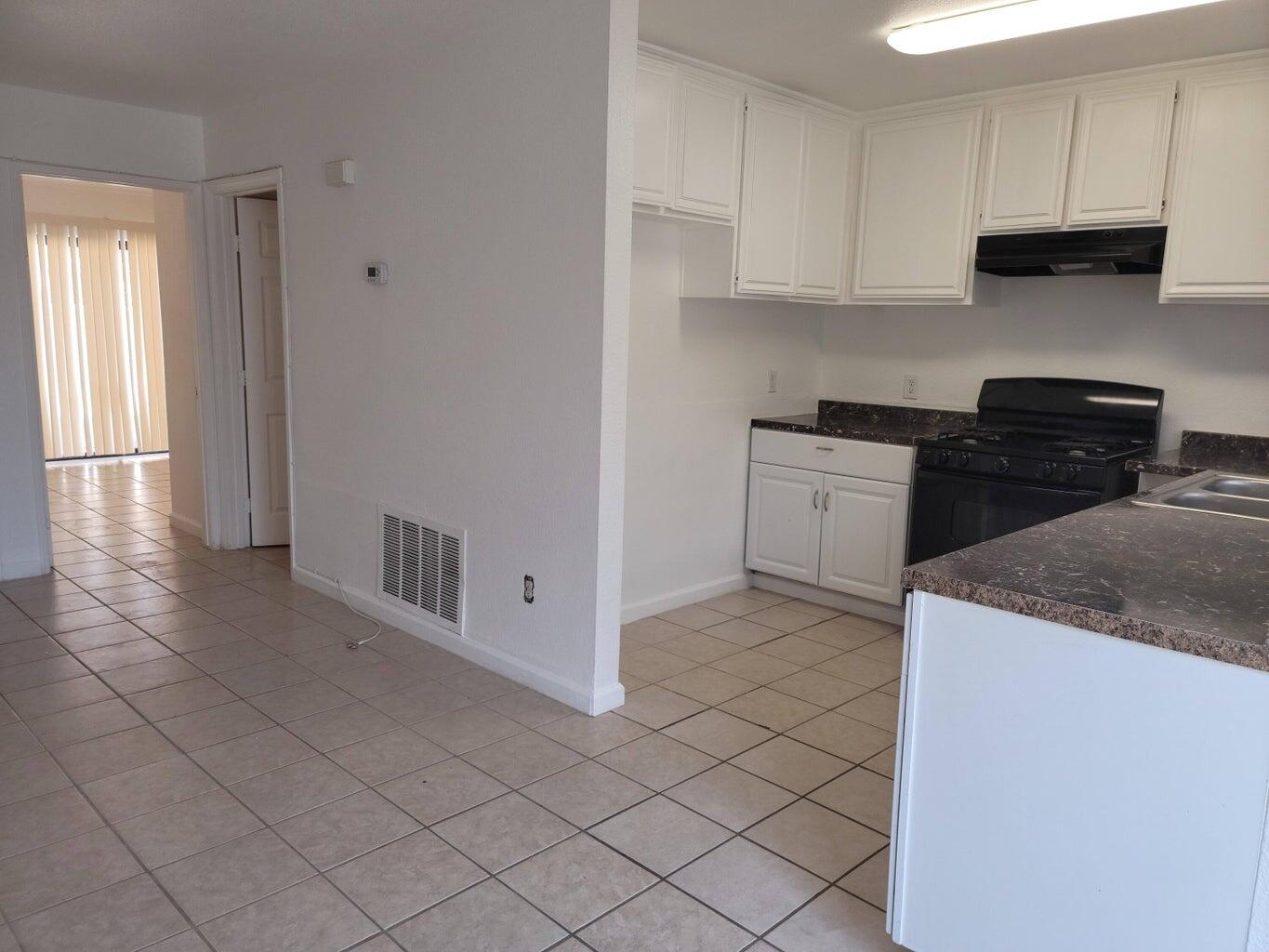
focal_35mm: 25
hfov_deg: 69.4
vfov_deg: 54.9
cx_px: 634
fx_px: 917
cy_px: 476
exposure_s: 1/60
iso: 32
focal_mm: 7
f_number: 1.8
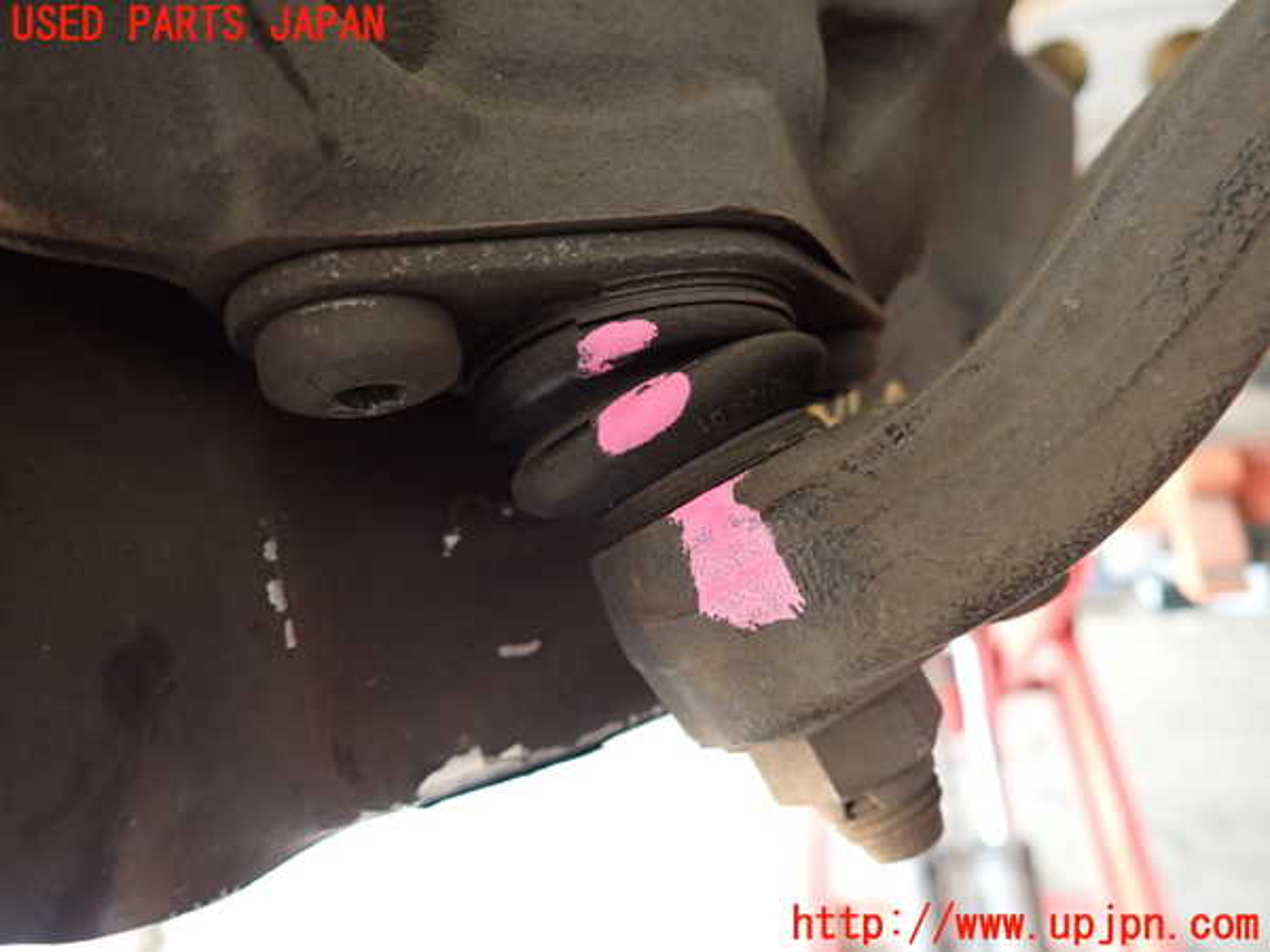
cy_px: 476
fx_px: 917
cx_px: 635
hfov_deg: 69.4
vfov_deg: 54.9
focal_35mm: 25
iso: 320
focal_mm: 4.5
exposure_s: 1/30
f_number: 2
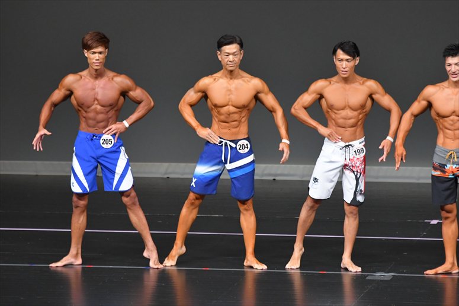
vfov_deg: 4.6
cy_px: 153
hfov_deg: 6.9
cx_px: 230
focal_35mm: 300
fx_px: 3823
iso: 4000
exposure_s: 1/400
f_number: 5.6
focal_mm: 200
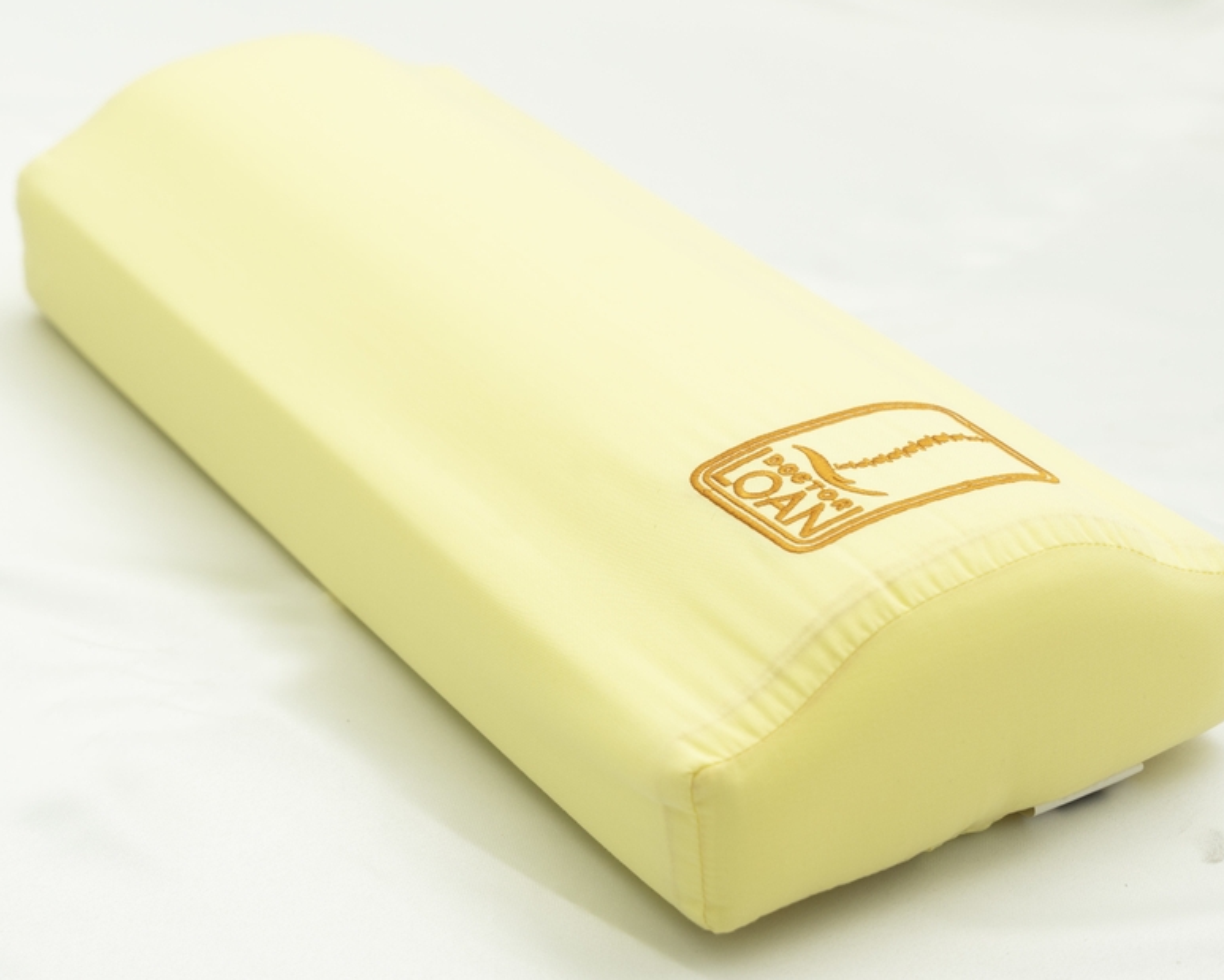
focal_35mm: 87
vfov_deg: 17.7
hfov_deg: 22.0
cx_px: 624
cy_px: 492
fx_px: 3153
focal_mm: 70
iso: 500
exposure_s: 1/160
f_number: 8
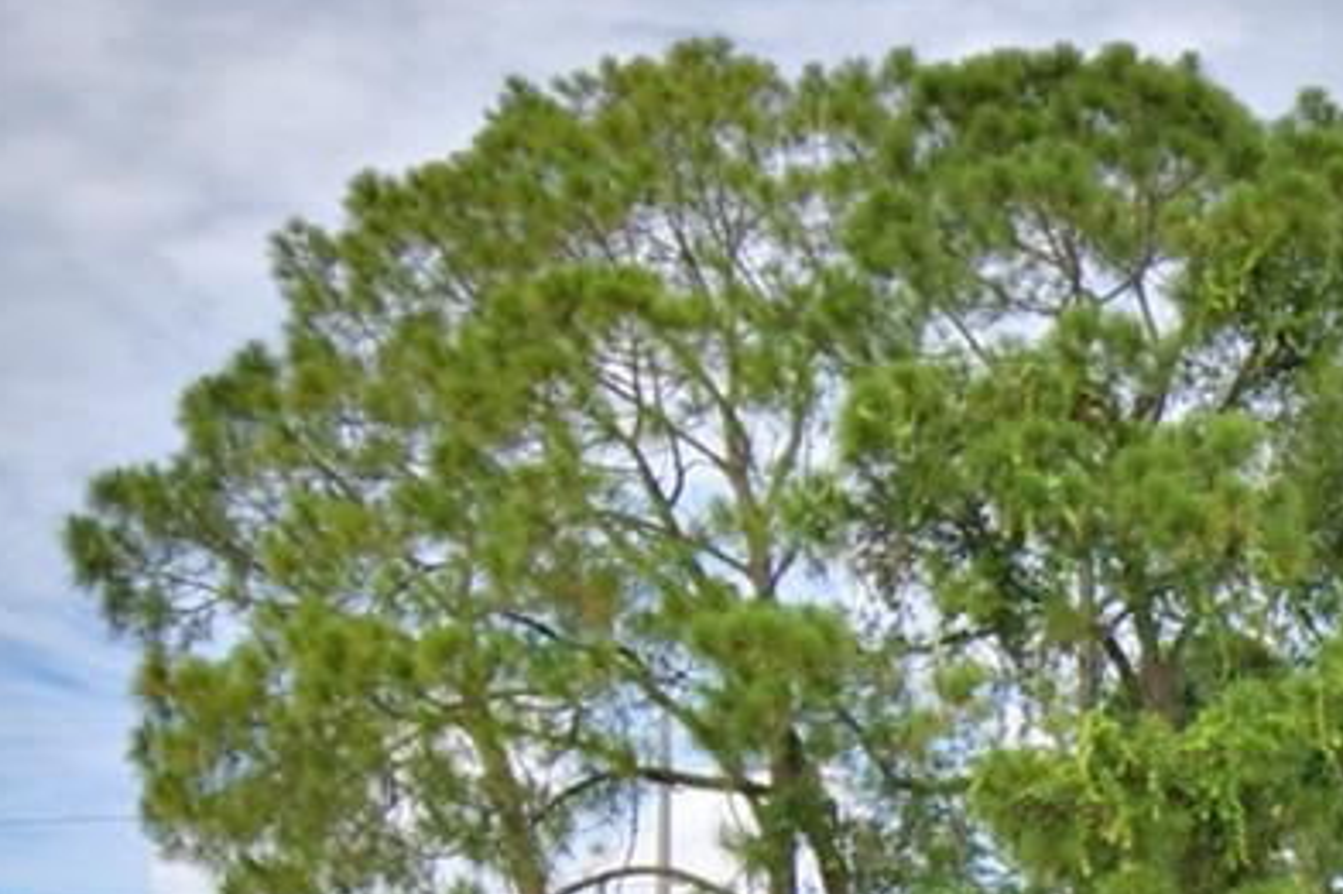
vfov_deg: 12.9
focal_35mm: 98
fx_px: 3654
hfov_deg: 16.8
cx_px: 2501
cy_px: 1480
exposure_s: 1/800
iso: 100
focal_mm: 16
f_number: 5.3
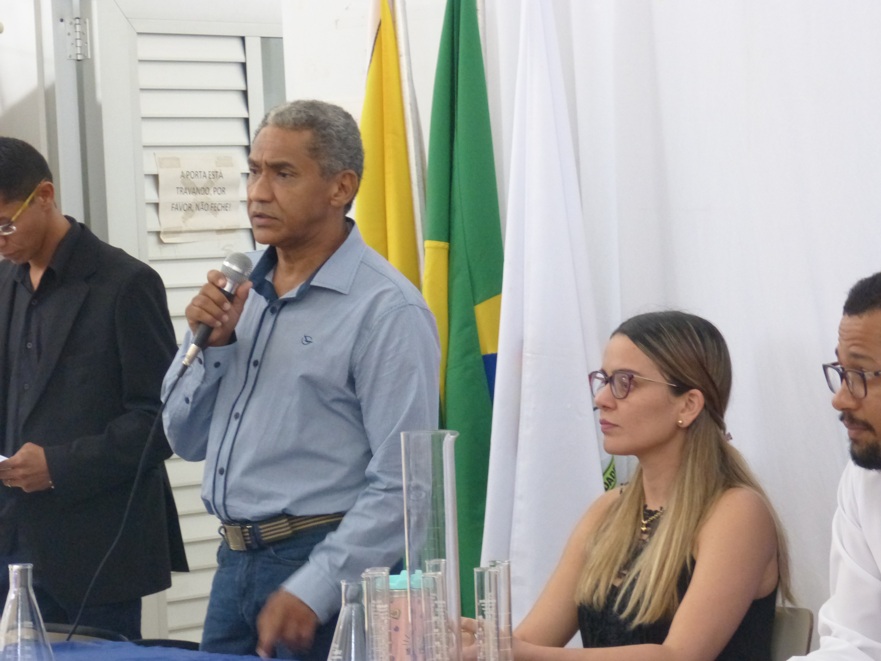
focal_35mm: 155
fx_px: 3945
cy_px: 330
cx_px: 440
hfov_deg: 12.7
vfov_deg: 9.6
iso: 800
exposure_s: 1/50
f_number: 3.7
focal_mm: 27.9
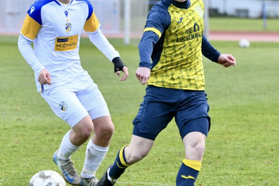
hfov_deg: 6.1
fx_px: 2636
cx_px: 162
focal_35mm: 340
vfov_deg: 4.0
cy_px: 95
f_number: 6.3
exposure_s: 1/1600
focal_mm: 210
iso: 3200
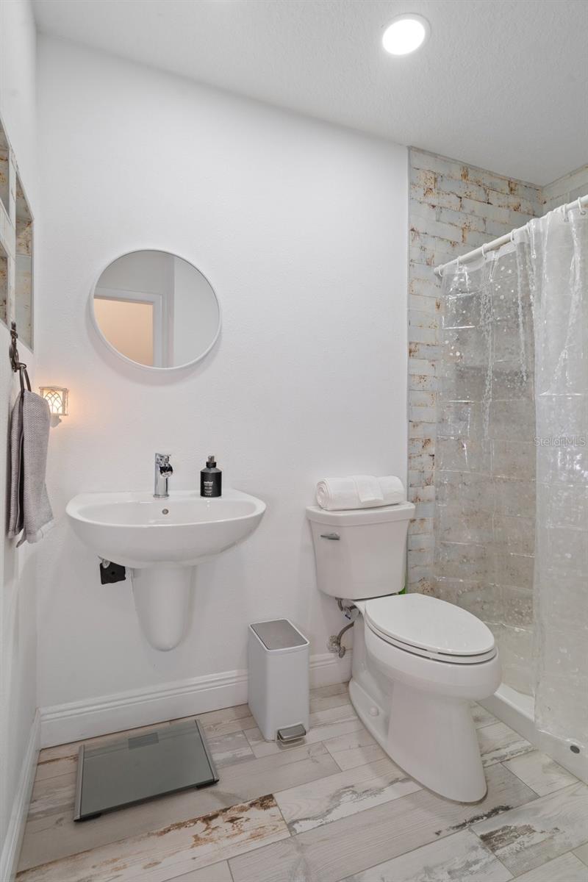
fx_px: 416
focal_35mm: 17
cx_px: 294
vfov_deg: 93.3
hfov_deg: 70.4
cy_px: 441
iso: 320
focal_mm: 17
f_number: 8
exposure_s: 1/2
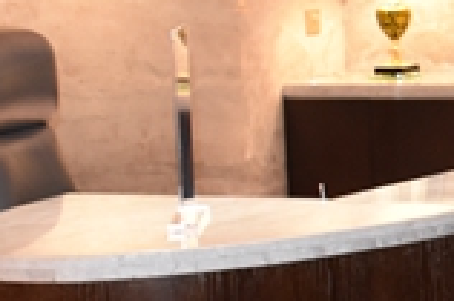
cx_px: 940
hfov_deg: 10.2
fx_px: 2339
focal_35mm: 186
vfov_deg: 7.4
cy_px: 13
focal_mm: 23
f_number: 3.8
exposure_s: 1/60
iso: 1250
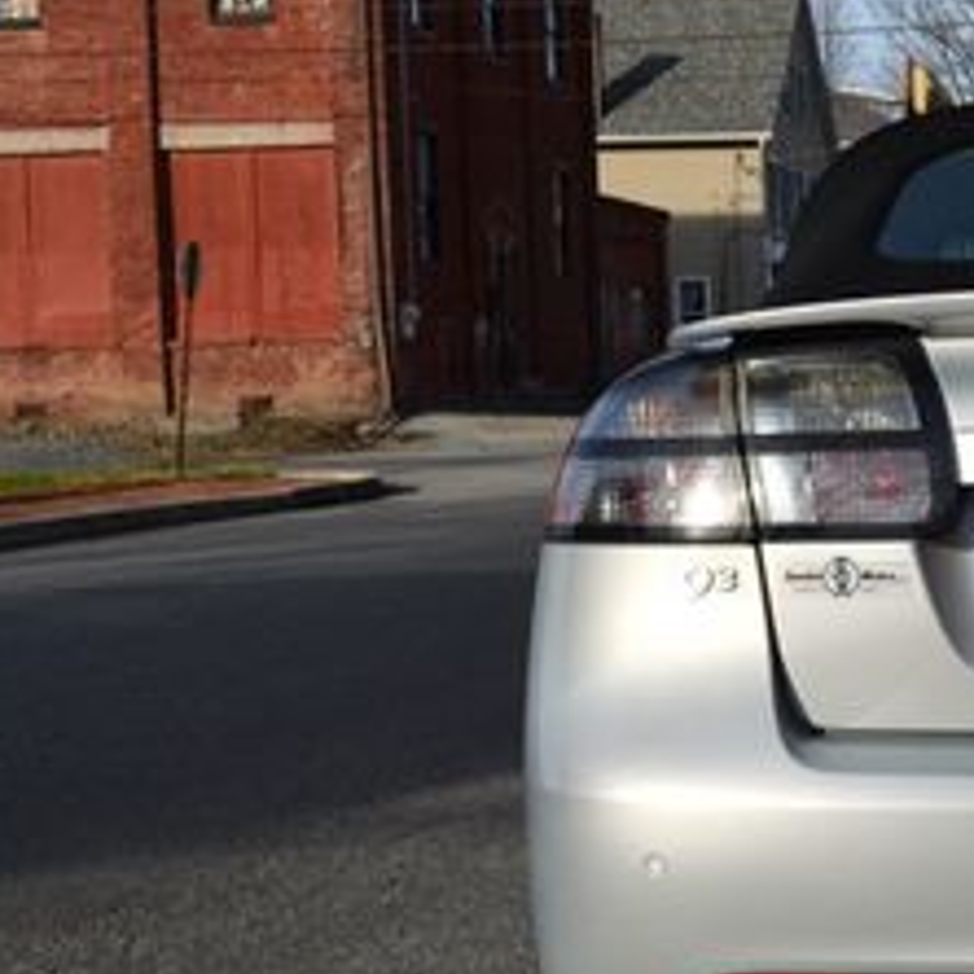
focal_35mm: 88
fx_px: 2801
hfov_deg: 18.3
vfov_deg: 19.7
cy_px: 610
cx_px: 1281
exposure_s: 1/250
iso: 100
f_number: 8
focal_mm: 24
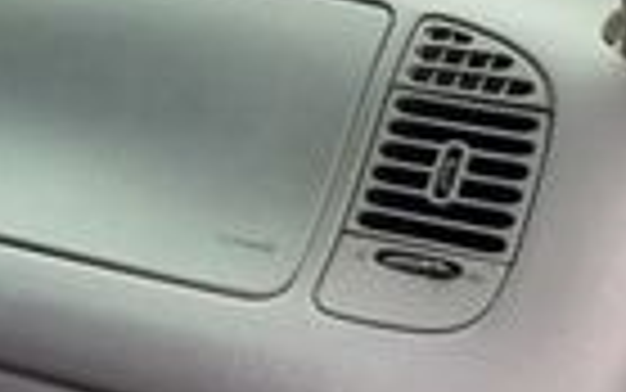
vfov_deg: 10.3
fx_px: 2168
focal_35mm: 127
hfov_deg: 13.4
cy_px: 77
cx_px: -739
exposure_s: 1/167
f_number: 2.4
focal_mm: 4.3
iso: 50
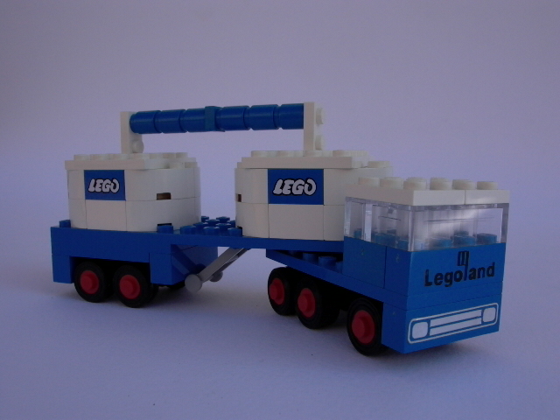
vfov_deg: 42.9
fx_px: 534
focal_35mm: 33
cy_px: 210
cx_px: 280
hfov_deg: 55.4
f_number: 5.35
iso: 100
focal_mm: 7.13
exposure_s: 1/652
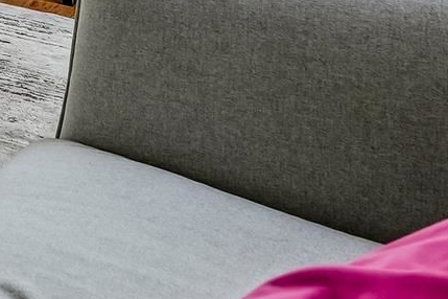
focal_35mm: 112
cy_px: -490
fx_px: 1394
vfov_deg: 10.1
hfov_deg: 14.4
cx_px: -510
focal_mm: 16
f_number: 8
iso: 250
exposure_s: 1/30
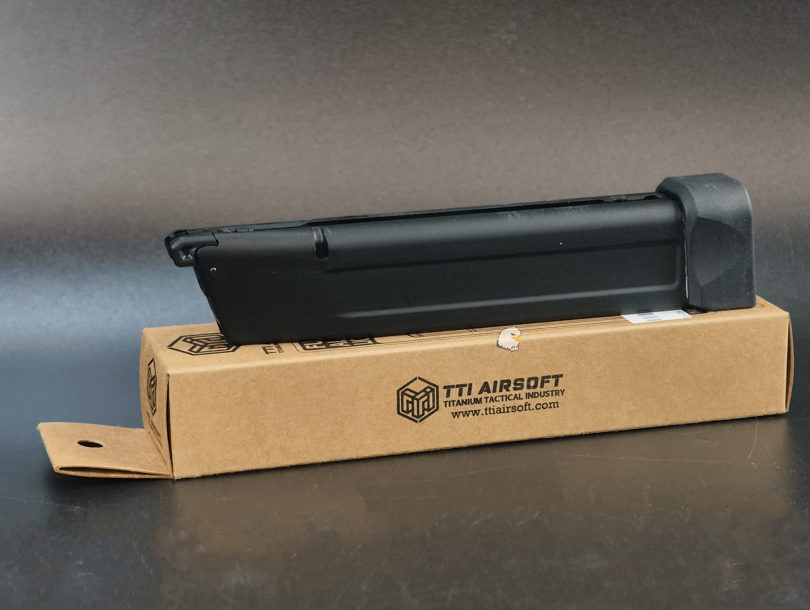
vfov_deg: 16.6
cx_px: 412
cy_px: 308
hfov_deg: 22.0
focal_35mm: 89
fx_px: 2085
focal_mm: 22.48
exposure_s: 1/24
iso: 1087
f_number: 2.67
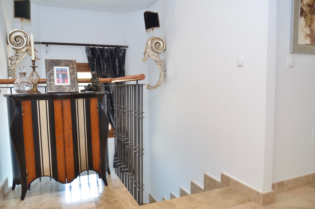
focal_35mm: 27
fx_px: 236
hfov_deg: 67.5
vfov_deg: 47.7
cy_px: 104
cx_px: 158
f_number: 4.8
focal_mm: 18
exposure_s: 1/90
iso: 400
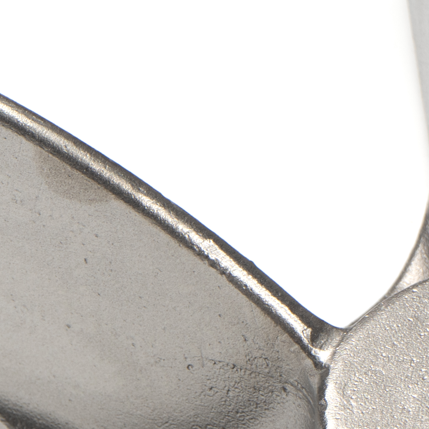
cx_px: -73
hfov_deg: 6.1
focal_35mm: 284
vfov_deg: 6.1
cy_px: 463
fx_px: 3982
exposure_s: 1/125
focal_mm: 70
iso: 100
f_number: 13
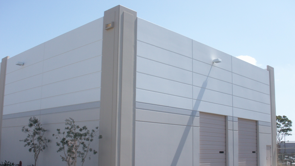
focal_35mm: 41
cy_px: 108
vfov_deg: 28.9
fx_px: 321
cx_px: 148
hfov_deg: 49.4
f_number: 7.1
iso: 50
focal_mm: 7.7
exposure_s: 1/200
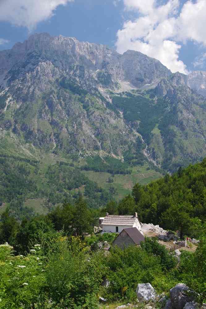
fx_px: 451
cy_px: 154
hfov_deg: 25.8
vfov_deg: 37.9
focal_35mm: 52
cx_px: 103
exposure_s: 1/80
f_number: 11
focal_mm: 35
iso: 200
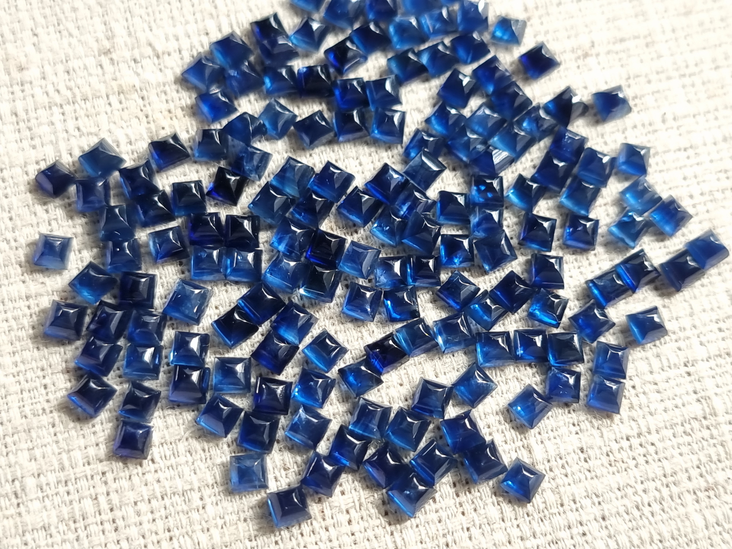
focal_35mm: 24
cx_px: 366
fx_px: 508
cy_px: 274
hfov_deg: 71.6
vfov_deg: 56.8
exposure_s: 1/100
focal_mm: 6.7
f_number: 1.8
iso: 80
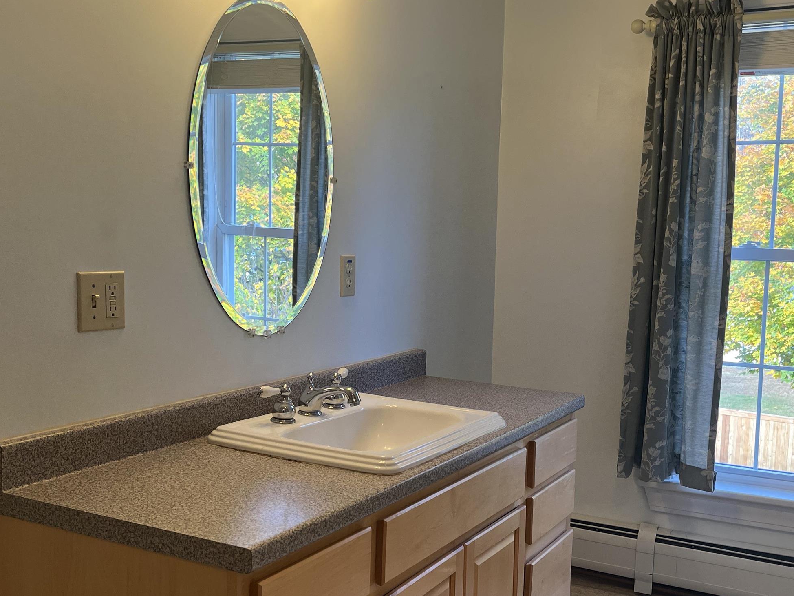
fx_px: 940
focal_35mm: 41
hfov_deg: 45.6
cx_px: 469
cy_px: 332
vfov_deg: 35.1
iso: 50
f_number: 1.6
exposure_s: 1/120
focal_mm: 5.1
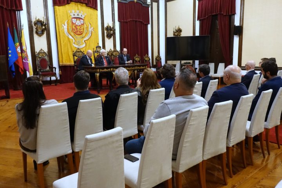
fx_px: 227
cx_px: 141
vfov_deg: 45.0
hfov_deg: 63.7
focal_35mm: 29
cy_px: 94
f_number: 2.8
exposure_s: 1/125
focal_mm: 10.49
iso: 2000
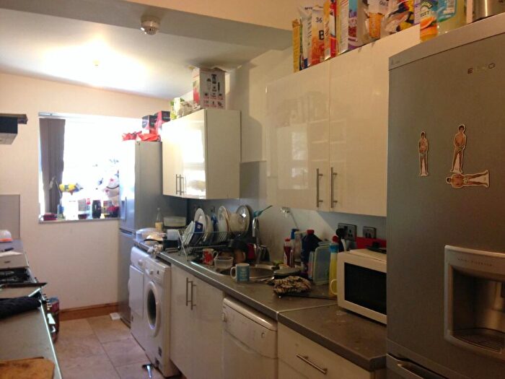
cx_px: 252
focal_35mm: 33
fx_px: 481
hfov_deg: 55.4
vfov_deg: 42.9
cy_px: 190
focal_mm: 4.12
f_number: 2.4
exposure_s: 1/20
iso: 125
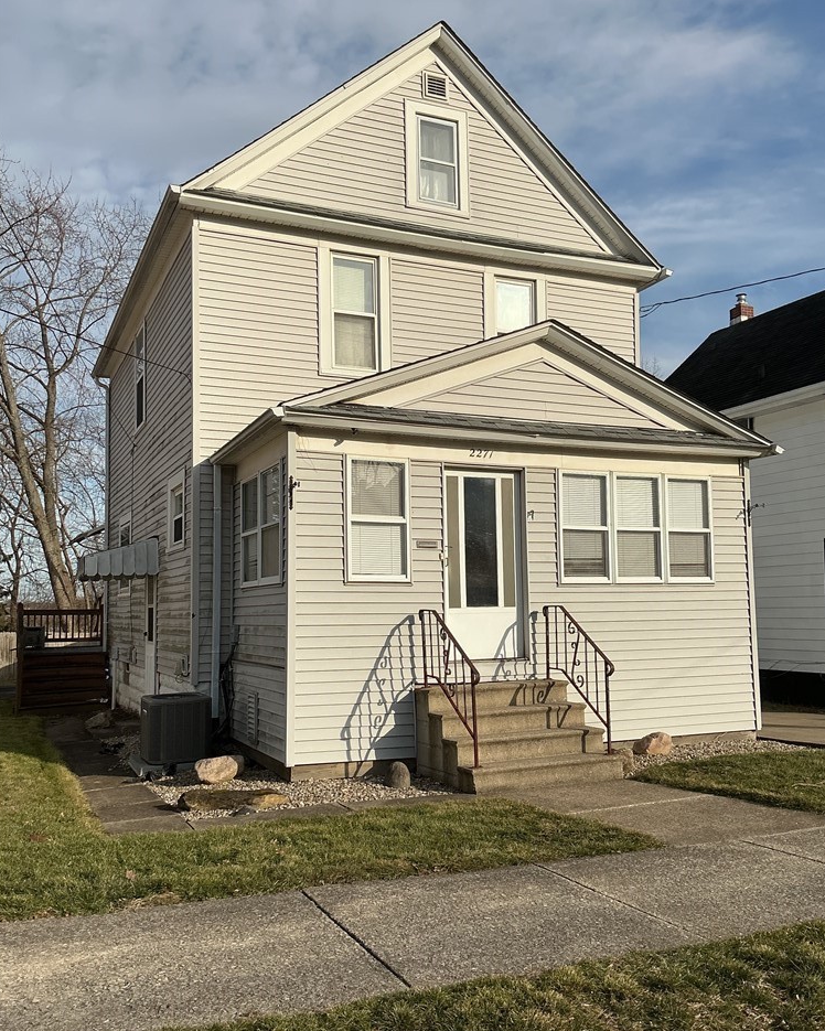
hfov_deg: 47.1
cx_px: 418
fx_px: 946
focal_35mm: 31
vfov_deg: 57.1
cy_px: 546
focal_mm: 3
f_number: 1.8
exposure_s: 1/3322
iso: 25
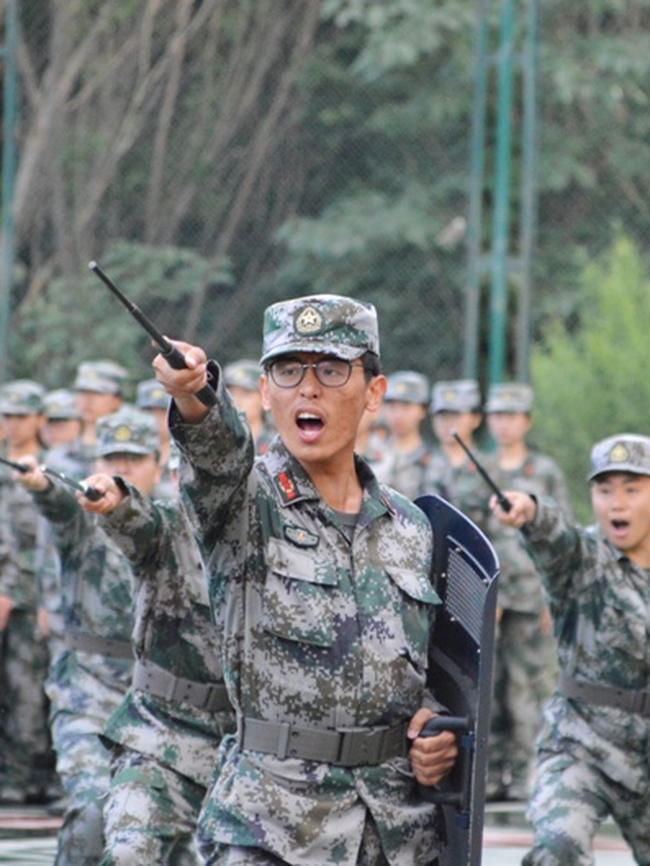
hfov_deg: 3.4
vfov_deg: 4.5
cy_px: 432
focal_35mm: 436
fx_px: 10912
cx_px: 332
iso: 3200
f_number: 6.3
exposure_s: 1/500
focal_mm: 200
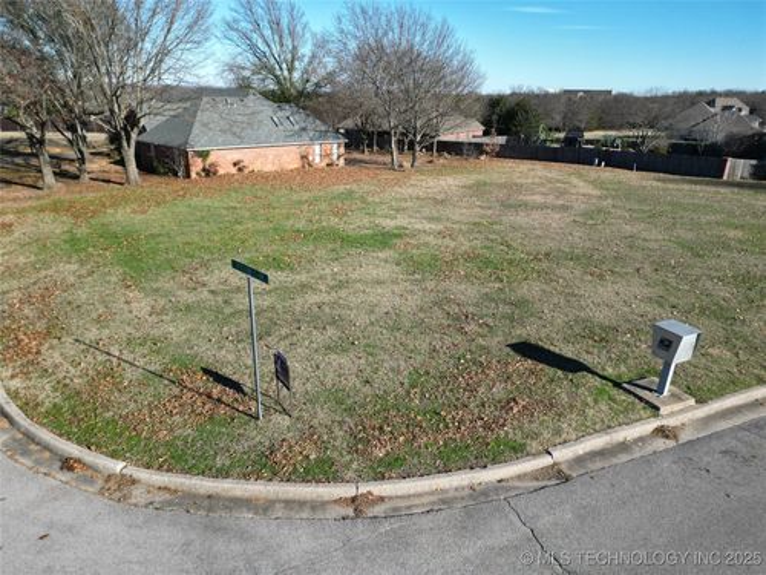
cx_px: 383
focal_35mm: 24
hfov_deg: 71.6
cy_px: 288
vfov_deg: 56.8
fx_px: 531
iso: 100
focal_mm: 6.72
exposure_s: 1/2000
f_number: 1.7
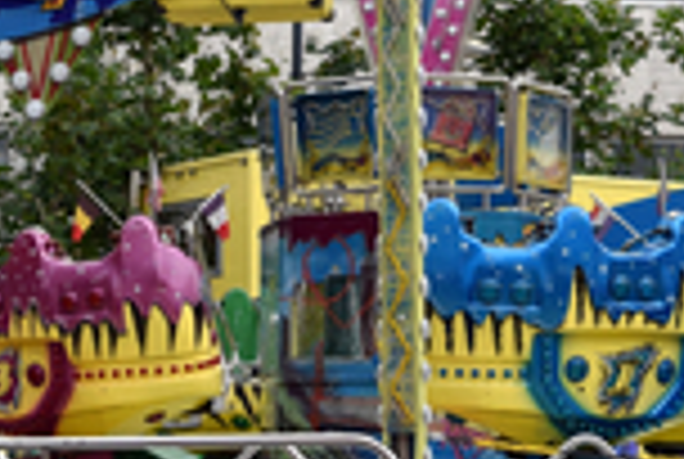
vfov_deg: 10.6
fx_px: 2475
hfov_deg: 15.7
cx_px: 392
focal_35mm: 130
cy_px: 184
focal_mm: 22
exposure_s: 1/1000
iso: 560
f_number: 4
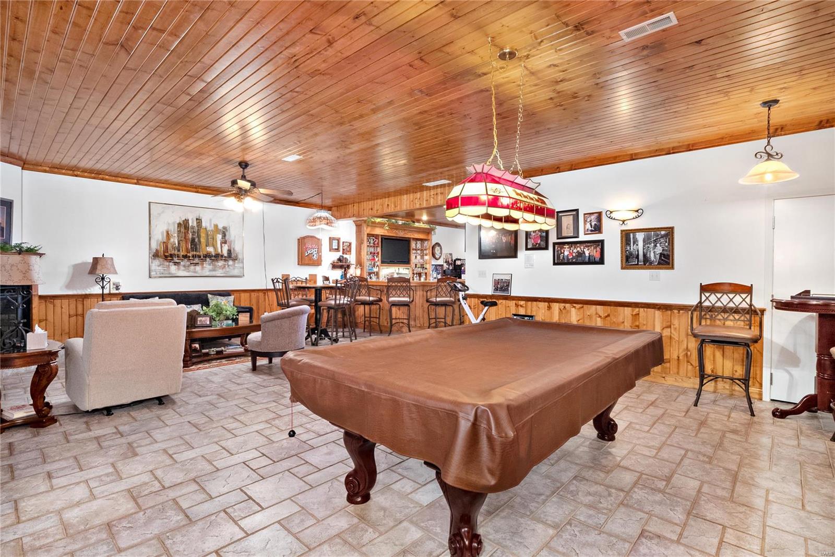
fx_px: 418
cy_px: 278
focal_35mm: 18
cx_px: 418
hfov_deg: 90.0
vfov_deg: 67.4
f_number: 9
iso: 640
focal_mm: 9
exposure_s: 1/5
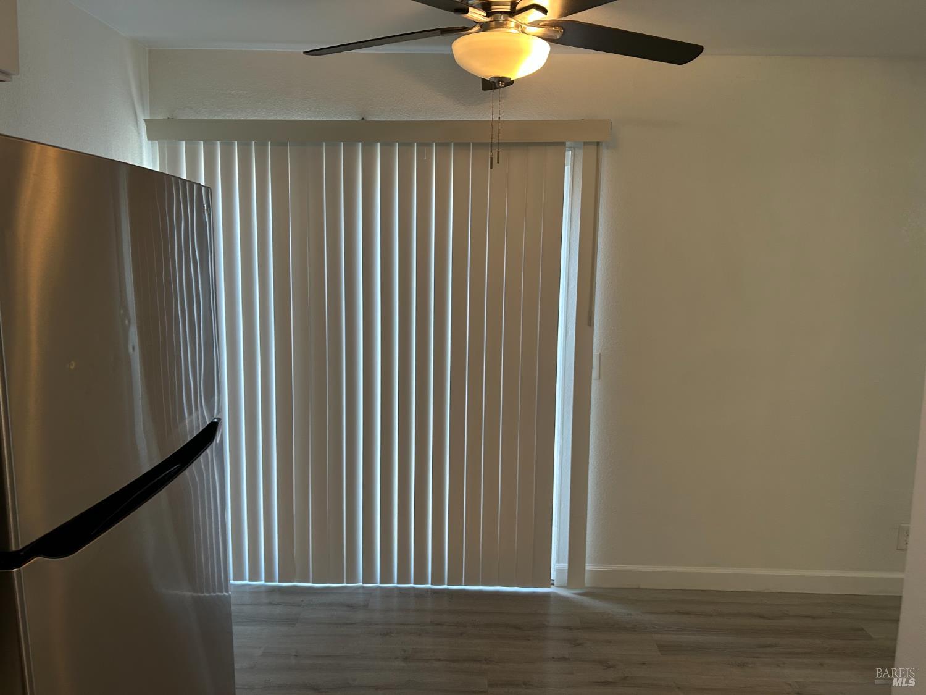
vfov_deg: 53.1
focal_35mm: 26
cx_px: 463
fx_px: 696
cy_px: 348
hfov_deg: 67.3
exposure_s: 1/100
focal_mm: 5.7
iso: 125
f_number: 1.5
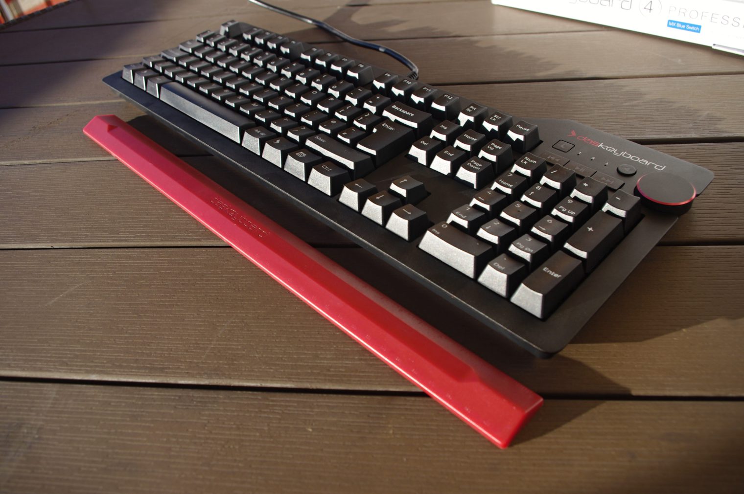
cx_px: 372
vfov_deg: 47.8
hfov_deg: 67.4
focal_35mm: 27
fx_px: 557
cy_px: 247
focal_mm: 18
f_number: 5.6
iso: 200
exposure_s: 1/200
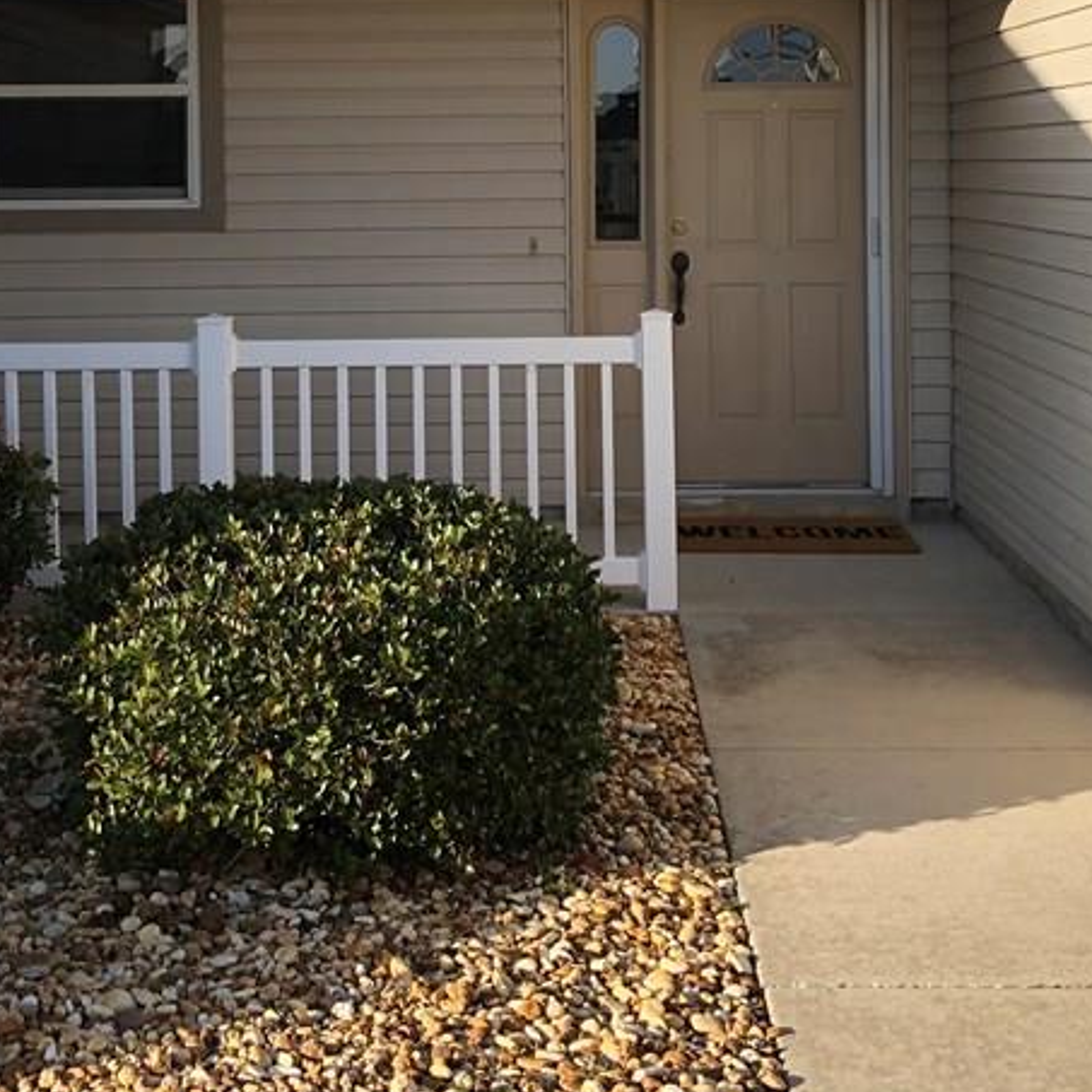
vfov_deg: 29.8
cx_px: 564
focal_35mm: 56
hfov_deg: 30.6
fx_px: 1999
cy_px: 198
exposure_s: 1/1548
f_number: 1.8
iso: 20
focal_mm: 3.99
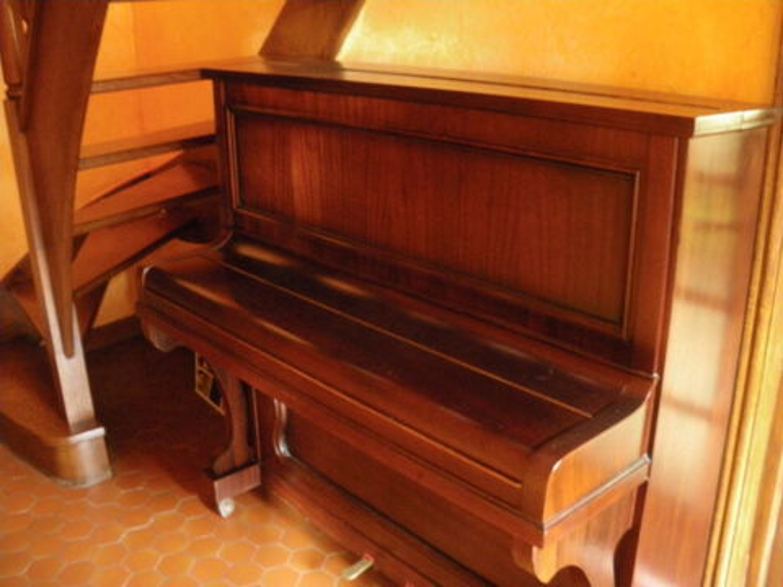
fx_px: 814
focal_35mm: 36
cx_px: 392
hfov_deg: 51.4
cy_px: 294
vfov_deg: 39.7
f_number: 3.5
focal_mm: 6.3
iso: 800
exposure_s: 1/4
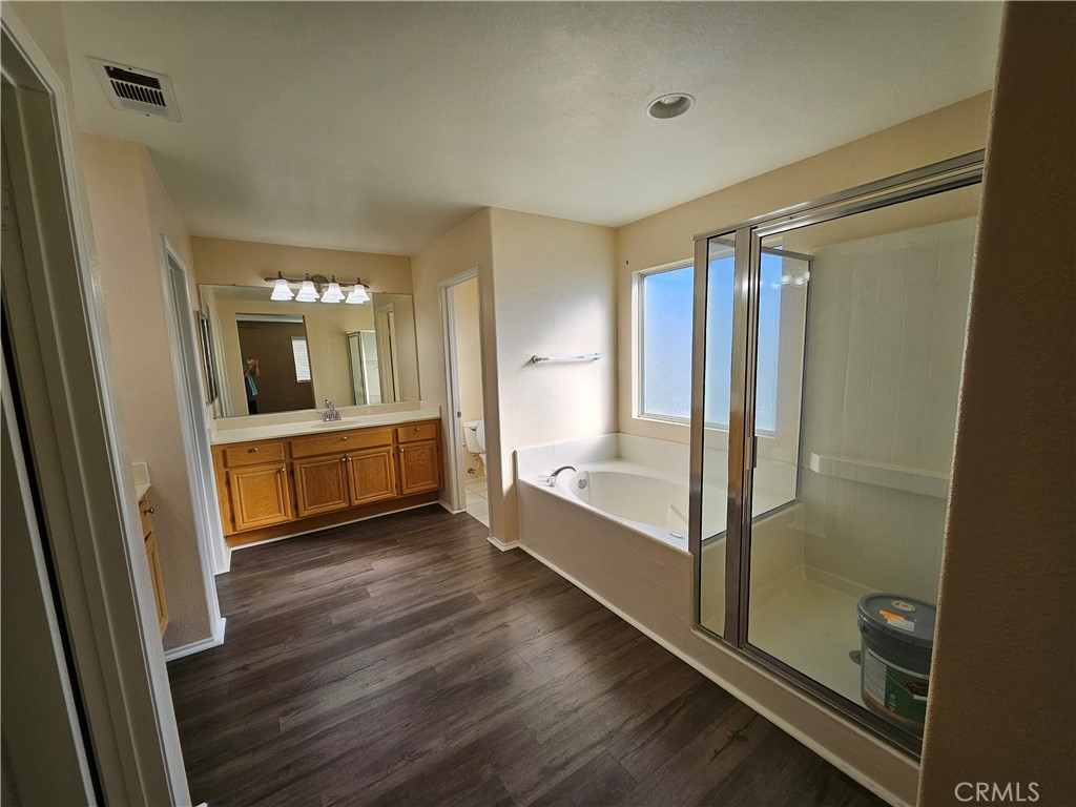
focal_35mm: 13
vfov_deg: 89.9
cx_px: 538
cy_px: 404
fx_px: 404
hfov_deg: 106.2
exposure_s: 1/152
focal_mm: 1.74
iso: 32
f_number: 2.2
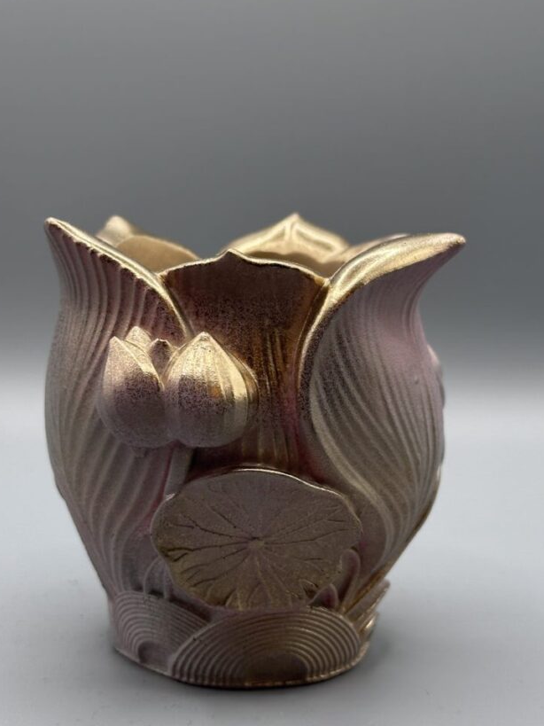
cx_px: 257
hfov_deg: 24.4
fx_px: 1258
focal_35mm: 60
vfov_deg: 32.2
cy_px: 371
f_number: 1.78
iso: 50
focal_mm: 6.86
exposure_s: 1/147
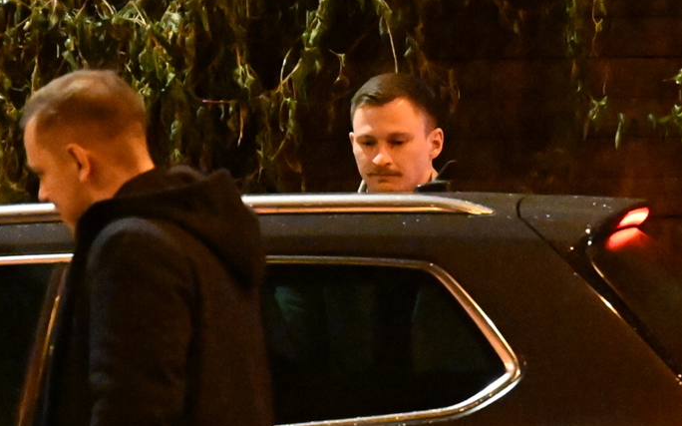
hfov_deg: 15.6
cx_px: 339
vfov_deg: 9.8
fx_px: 2490
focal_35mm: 134
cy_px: 222
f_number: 2.8
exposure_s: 1/200
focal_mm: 87
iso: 20000
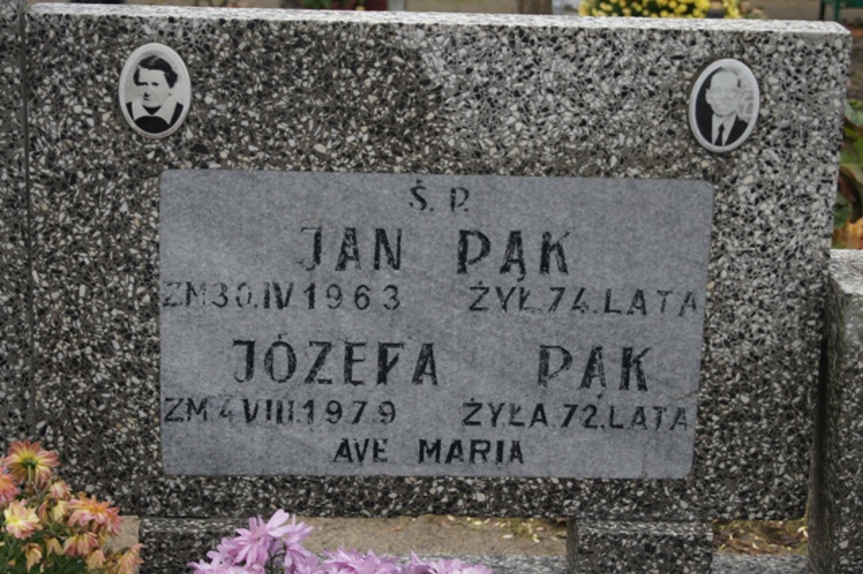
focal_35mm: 82
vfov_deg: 16.5
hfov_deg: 24.6
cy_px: 287
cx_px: 432
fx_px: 1977
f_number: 5.6
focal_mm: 55
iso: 320
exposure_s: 1/100
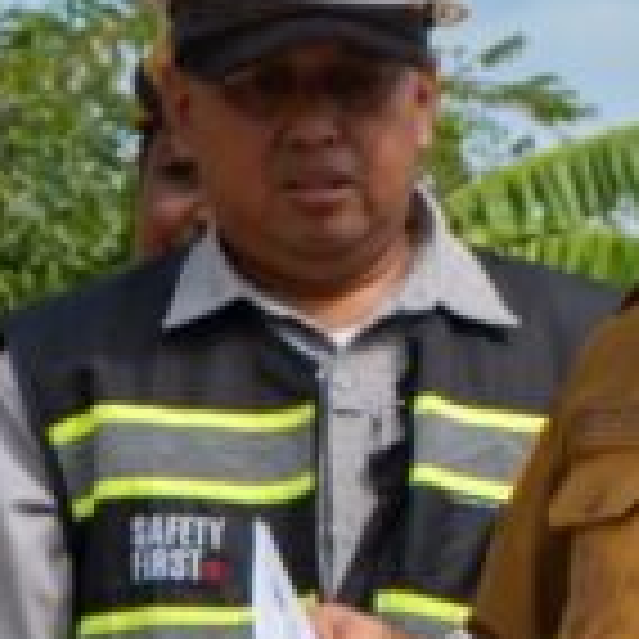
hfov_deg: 5.3
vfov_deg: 5.3
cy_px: 176
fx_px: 6897
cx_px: 868
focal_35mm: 330
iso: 125
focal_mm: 49
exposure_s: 1/320
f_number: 8
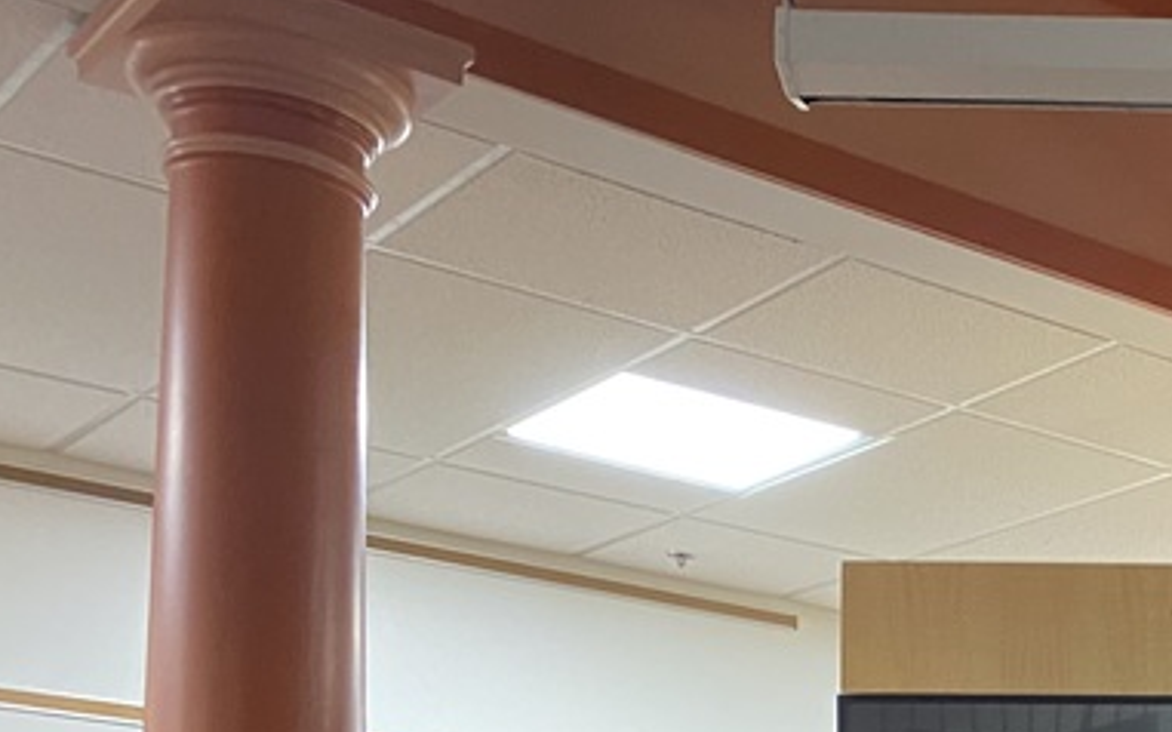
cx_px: 1541
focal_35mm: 74
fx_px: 2363
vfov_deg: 15.9
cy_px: 1144
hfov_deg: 24.2
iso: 500
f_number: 1.8
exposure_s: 1/30
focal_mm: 4.25
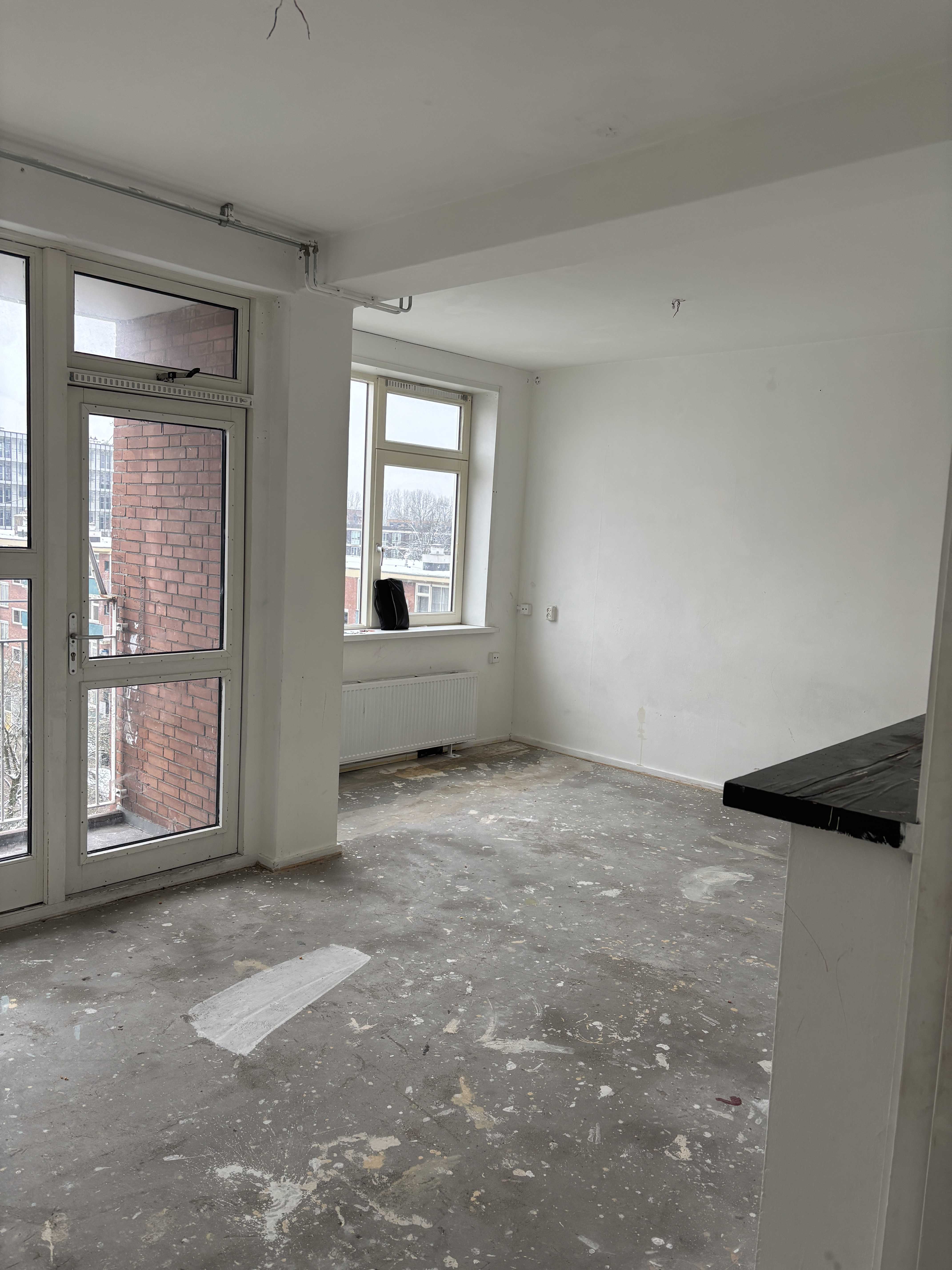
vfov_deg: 67.3
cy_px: 635
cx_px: 476
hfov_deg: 53.1
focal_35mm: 26
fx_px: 953
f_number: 1.6
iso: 80
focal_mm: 5.96
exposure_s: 1/121
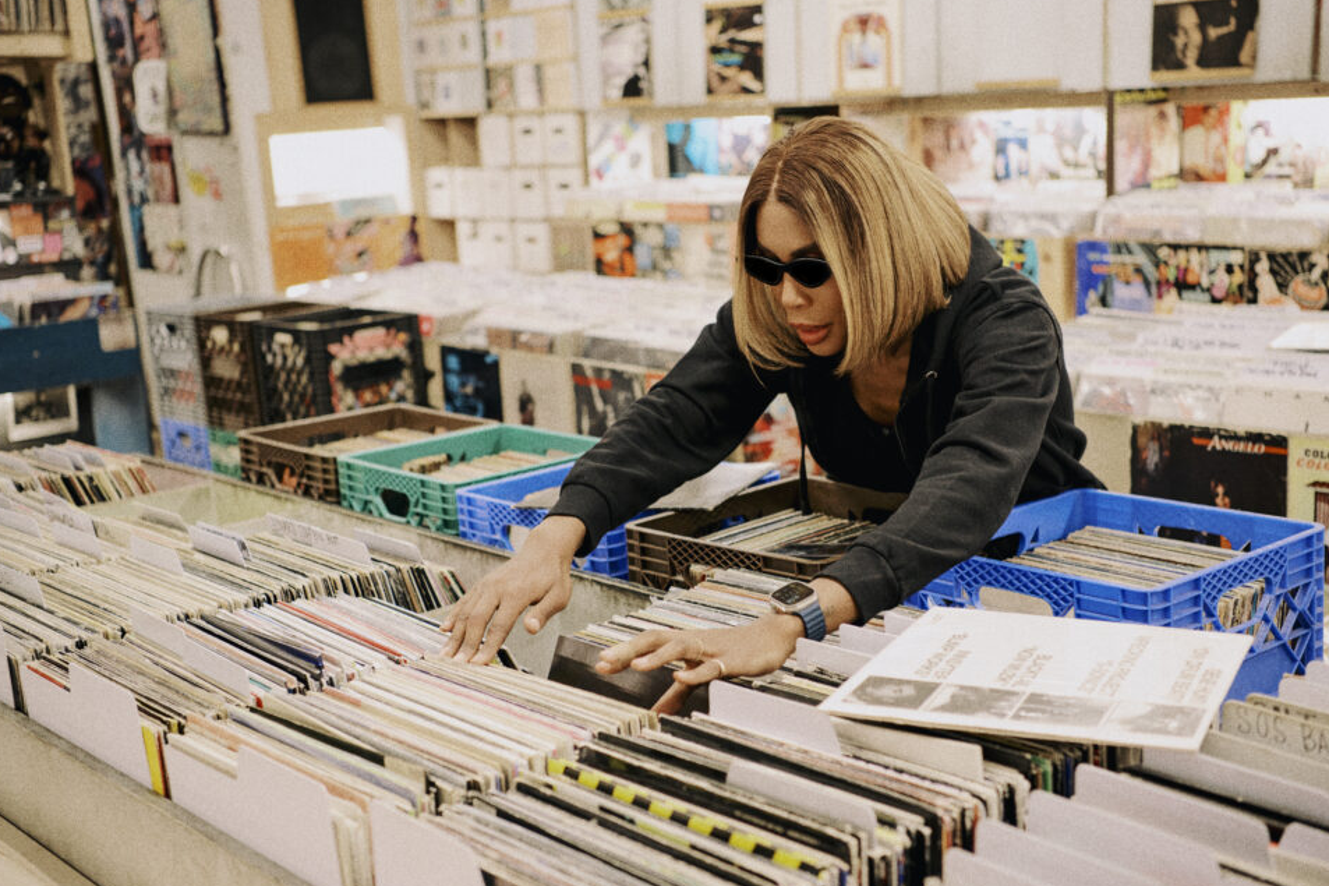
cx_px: 696
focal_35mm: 43
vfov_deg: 31.2
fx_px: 1587
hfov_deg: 45.4
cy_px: 444
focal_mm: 40
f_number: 2.8
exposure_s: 1/200
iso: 2000
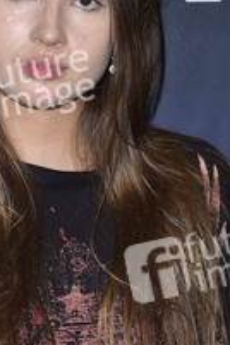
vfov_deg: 10.3
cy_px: 177
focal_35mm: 199
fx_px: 1907
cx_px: 58
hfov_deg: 6.9
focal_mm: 100
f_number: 6.3
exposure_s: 1/250
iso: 400
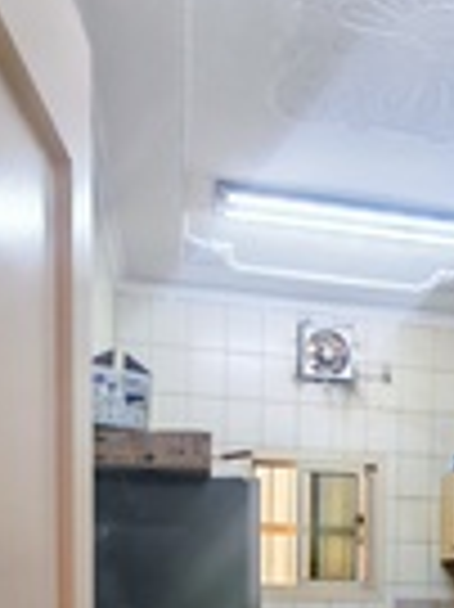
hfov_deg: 32.1
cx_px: 348
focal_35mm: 44
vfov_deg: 37.1
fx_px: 771
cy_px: 646
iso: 80
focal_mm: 1.82
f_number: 2
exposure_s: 1/60
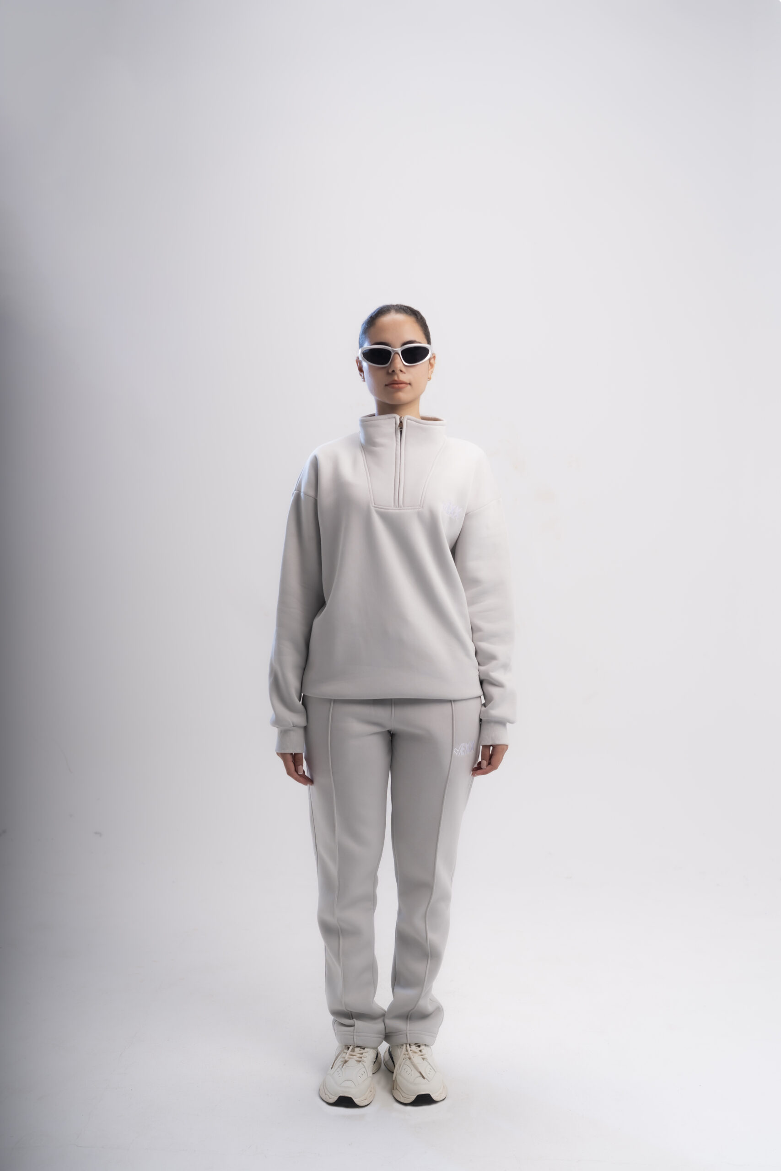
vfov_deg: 54.4
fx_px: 1139
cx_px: 390
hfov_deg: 37.9
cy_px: 586
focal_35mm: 35
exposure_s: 1/250
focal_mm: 35
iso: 100
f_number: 3.2
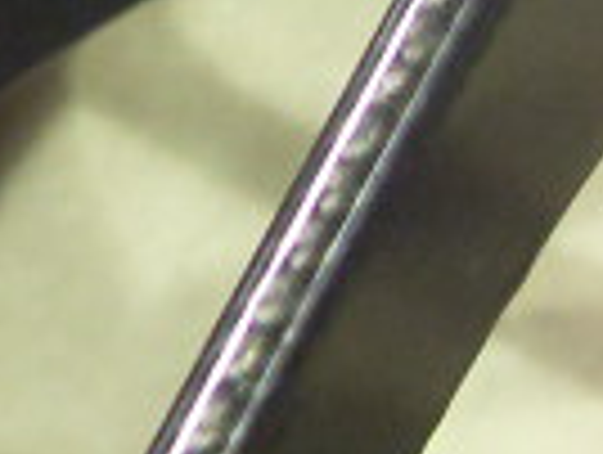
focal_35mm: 267
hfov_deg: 7.2
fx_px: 4659
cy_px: -292
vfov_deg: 5.5
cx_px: 1076
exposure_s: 1/6
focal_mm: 6.3
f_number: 2.8
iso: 200
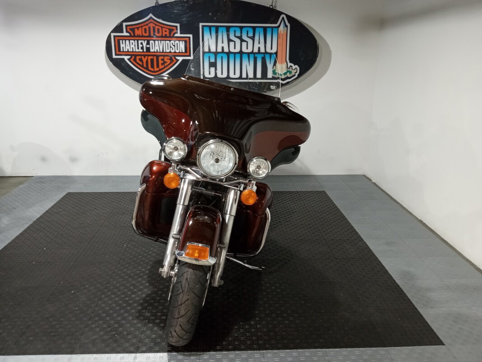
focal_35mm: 28
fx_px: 390
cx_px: 241
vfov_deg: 49.7
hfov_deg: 63.4
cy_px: 181
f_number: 2.2
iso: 359
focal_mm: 3.71
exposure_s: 1/40
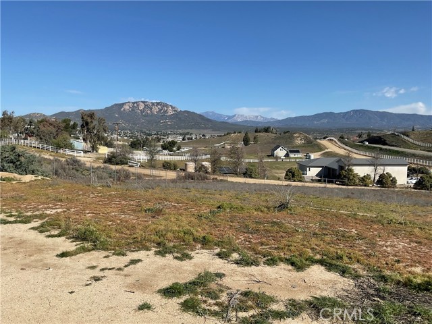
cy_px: 162
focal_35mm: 29
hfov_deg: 61.7
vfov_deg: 48.2
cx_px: 216
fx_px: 362
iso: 16
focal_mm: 3
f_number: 1.8
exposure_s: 1/2667
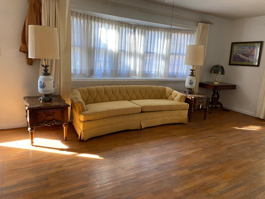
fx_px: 199
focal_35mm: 26
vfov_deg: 53.1
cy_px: 100
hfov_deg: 67.3
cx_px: 132
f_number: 1.8
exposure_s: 1/88
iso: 125
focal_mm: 4.25
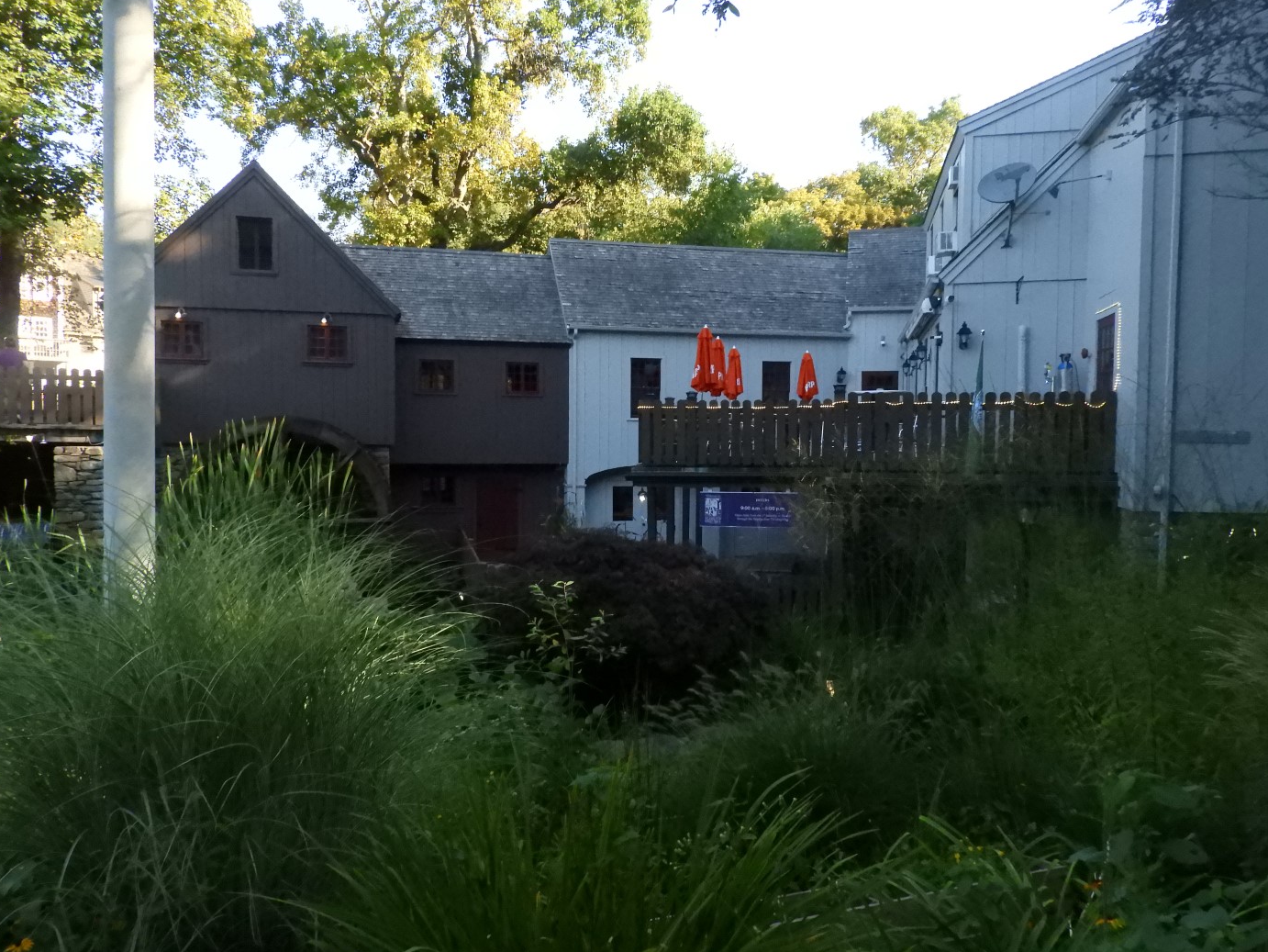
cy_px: 473
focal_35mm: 25
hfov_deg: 69.4
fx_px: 916
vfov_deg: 54.9
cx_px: 618
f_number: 3.8
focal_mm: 4.3
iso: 1600
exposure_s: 1/2000
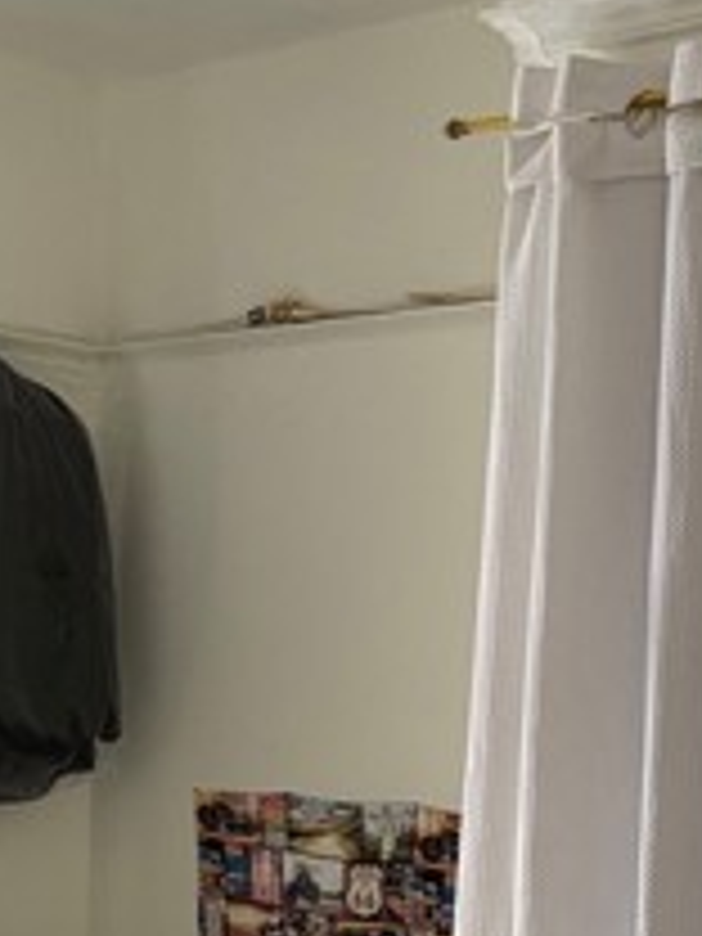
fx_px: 2163
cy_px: 968
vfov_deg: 23.3
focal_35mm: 80
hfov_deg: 18.3
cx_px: 194
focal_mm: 5.96
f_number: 1.6
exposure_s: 1/48
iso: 500
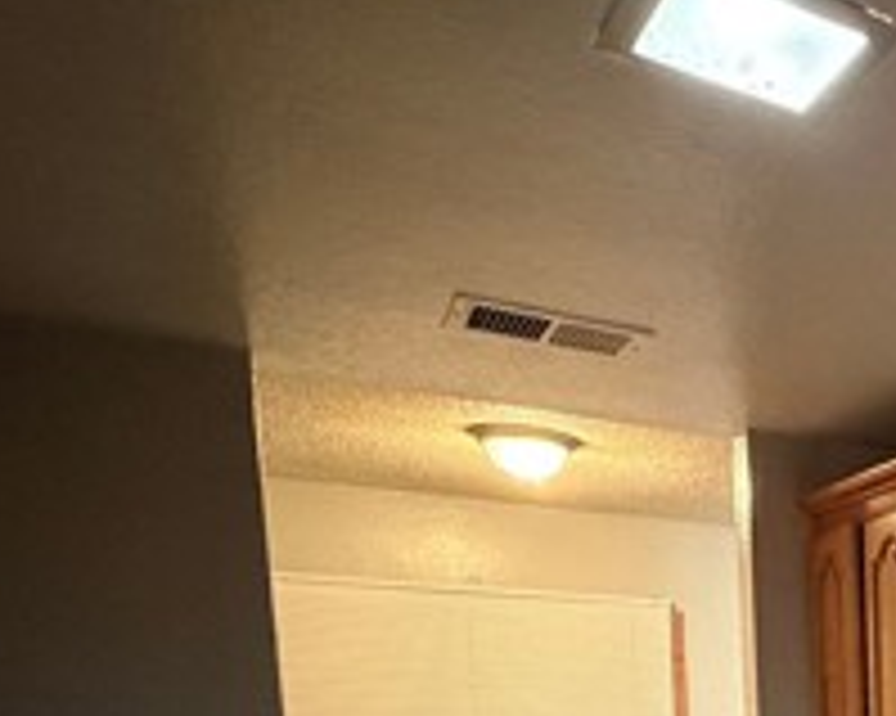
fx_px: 1166
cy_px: 874
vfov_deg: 29.1
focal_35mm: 44
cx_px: 1225
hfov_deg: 30.7
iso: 1000
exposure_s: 1/40
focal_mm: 2.22
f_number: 2.2
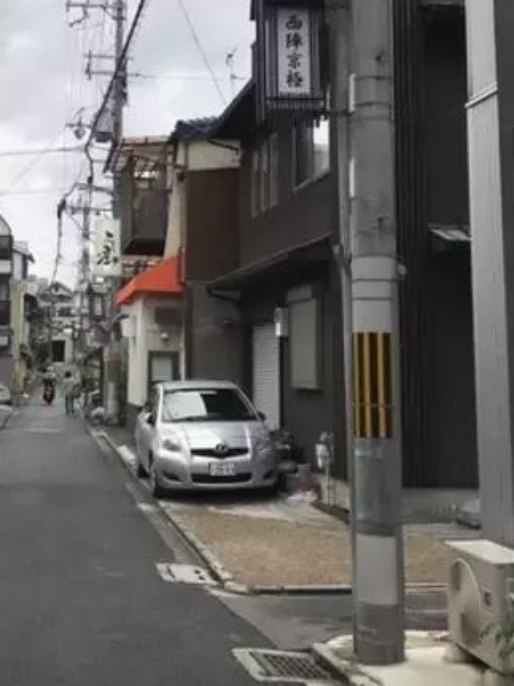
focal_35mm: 52
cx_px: 129
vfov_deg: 36.4
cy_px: 221
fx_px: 1030
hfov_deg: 27.6
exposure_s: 1/414
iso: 20
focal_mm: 3.99
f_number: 1.8
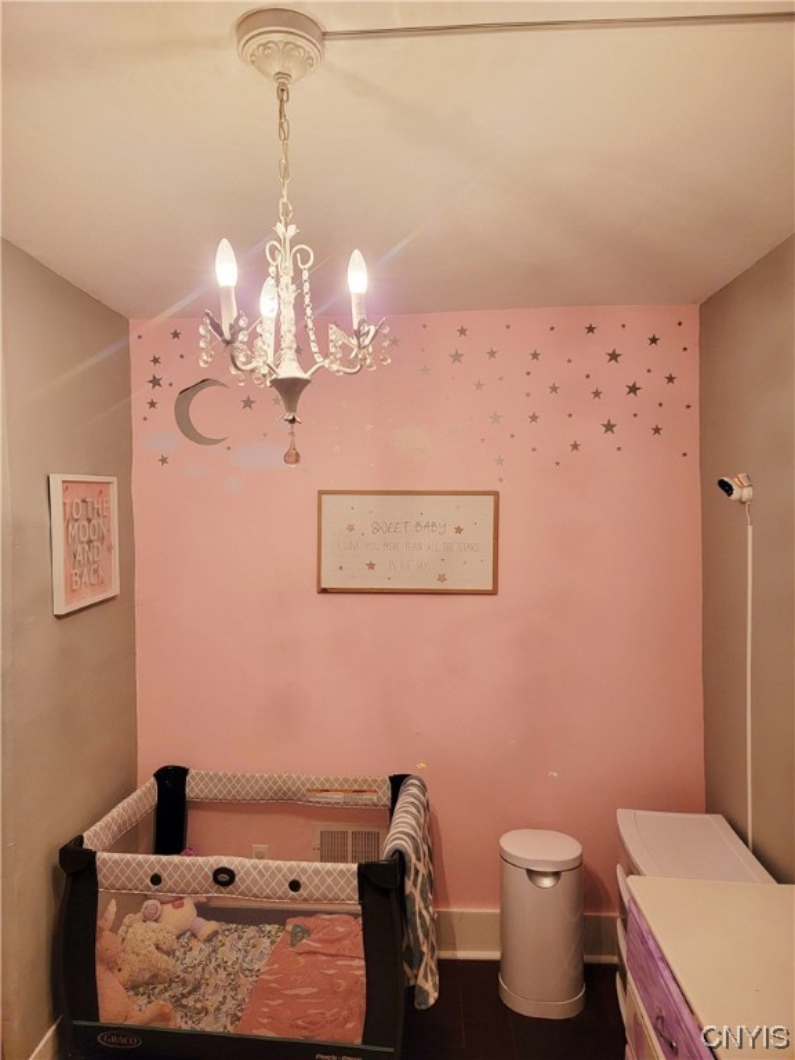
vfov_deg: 71.6
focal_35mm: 24
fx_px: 735
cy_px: 530
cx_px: 398
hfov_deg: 56.8
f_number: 1.8
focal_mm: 6.7
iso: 160
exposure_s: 1/60.2
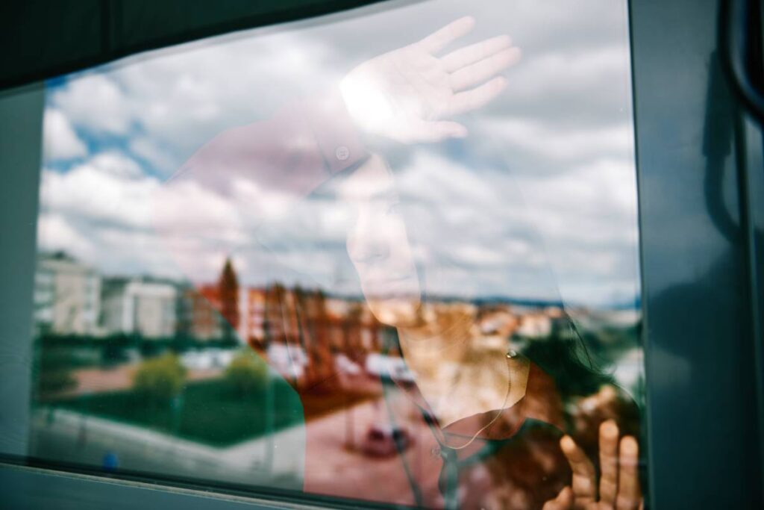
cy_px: 255
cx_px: 382
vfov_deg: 41.1
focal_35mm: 32
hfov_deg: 58.7
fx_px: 679
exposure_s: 1/320
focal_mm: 32
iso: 100
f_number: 2.8
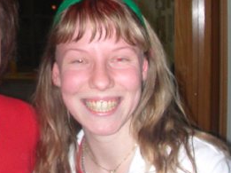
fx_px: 520
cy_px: 27
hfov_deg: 24.4
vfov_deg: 18.6
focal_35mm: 78
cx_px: 25
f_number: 4.5
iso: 100
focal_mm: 5.6
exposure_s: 1/59.9
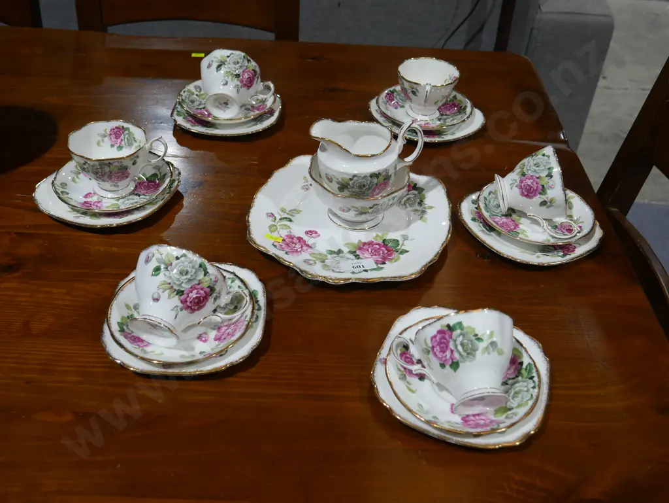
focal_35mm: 36
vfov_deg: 39.7
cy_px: 252
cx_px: 334
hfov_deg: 51.3
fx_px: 696
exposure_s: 1/80
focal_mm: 18
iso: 200
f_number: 4
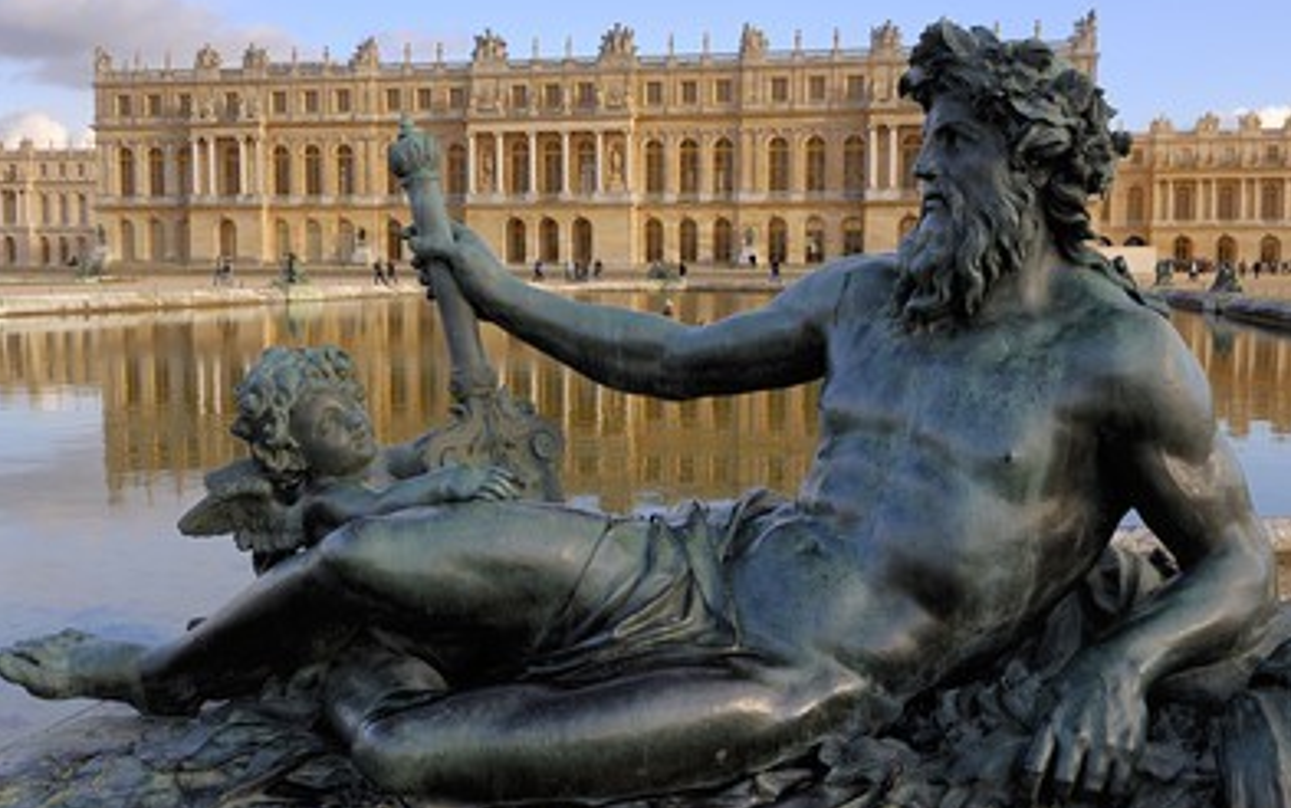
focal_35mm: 37
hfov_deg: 52.7
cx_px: 634
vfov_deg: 34.5
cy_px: 371
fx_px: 1302
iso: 200
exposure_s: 1/60
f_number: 11
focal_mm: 34
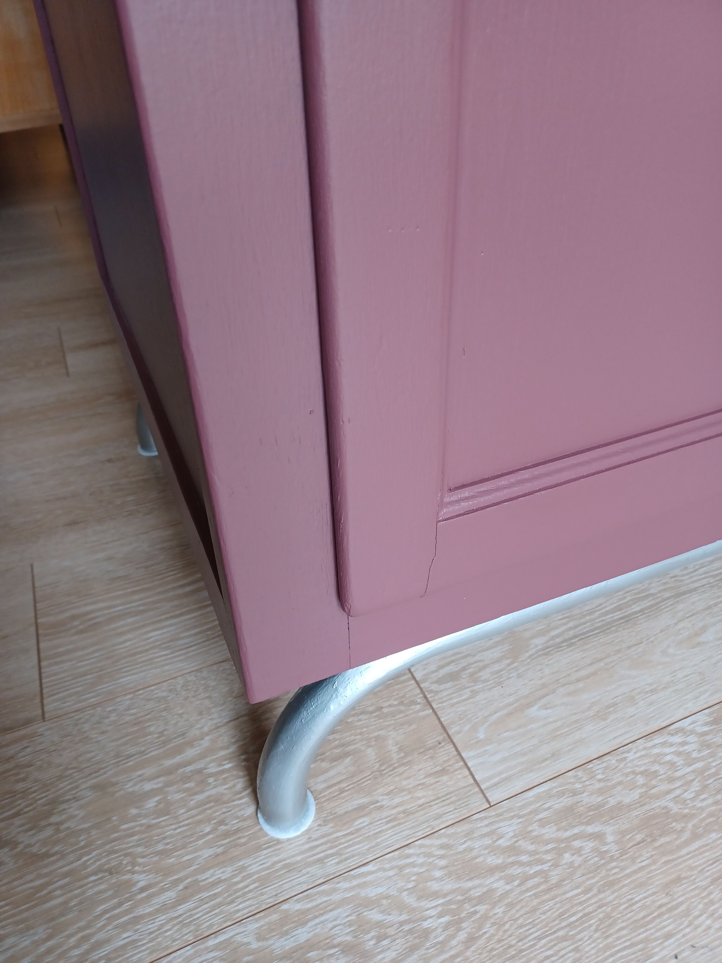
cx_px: 361
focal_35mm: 25
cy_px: 482
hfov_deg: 54.9
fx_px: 695
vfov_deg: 69.4
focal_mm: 4.6
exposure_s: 1/50
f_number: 1.8
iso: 320
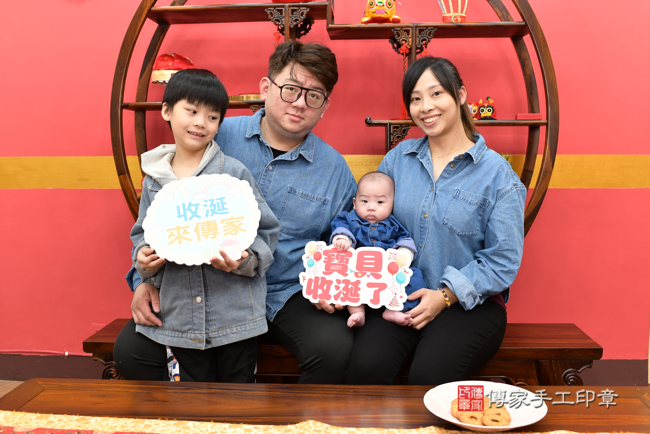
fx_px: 632
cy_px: 217
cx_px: 325
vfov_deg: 37.9
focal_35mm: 35
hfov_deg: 54.4
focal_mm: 35
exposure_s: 1/200
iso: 800
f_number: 4.5
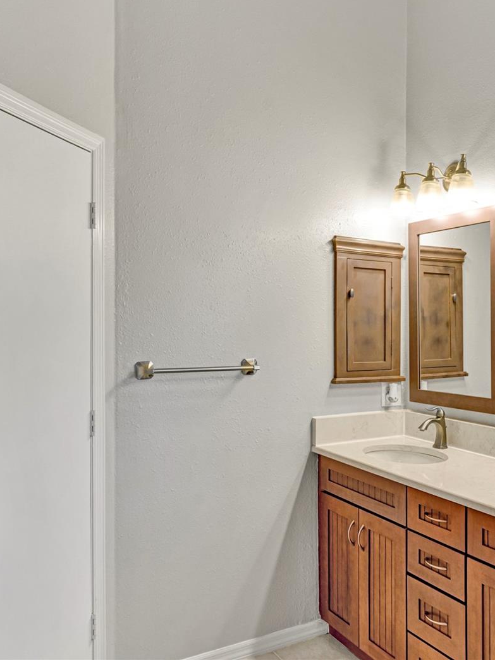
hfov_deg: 47.9
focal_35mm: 29
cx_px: 327
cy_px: 324
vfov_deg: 62.1
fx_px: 548
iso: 320
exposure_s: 1/10
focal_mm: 13
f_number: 13
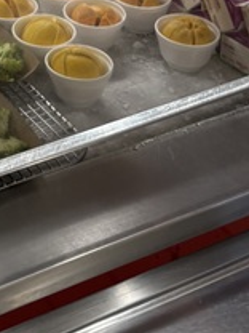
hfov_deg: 14.1
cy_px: -173
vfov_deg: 17.6
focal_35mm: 100
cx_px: -88
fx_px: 959
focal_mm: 5.96
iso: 80
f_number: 1.6
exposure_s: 1/60
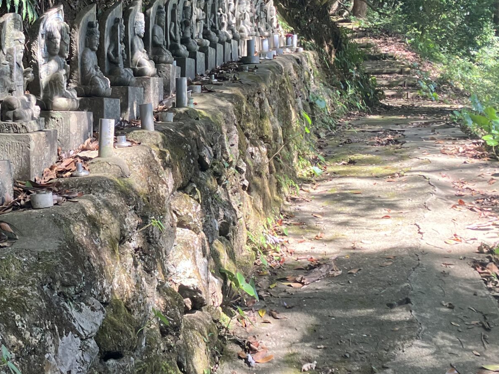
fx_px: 865
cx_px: 131
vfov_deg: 24.3
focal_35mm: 60
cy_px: 141
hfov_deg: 31.7
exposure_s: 1/106
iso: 80
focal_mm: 3.99
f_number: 1.8
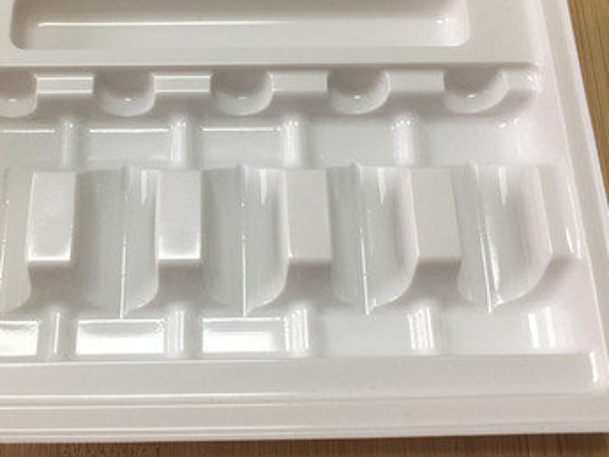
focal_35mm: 42
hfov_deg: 44.5
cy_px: 202
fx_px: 739
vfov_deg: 34.3
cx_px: 240
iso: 32
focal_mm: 4.15
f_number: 2.2
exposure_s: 1/50
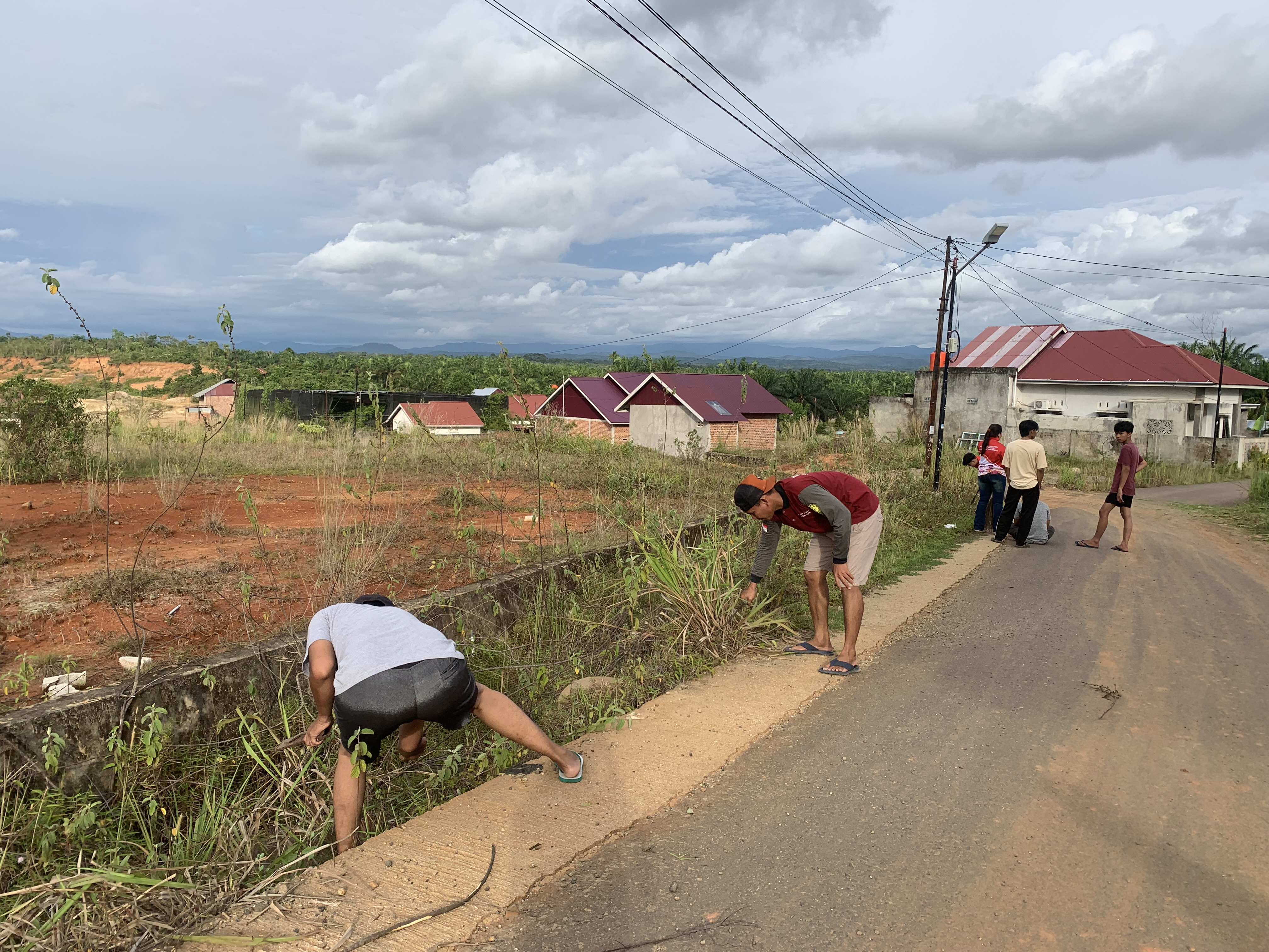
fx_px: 953
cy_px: 476
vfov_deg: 53.1
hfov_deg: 67.3
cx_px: 634
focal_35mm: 26
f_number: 1.8
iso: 25
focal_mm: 4.25
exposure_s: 1/1880
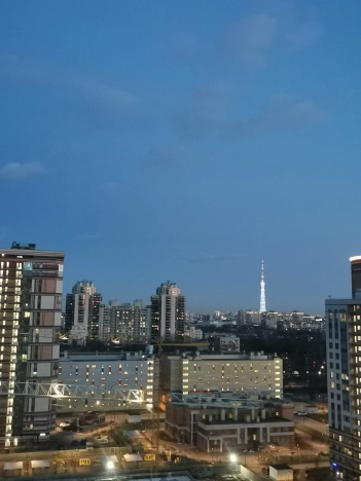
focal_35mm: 39
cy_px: 240
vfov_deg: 47.9
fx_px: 542
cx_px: 180
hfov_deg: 36.8
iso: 800
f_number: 1.8
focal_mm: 4.75
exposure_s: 1/25
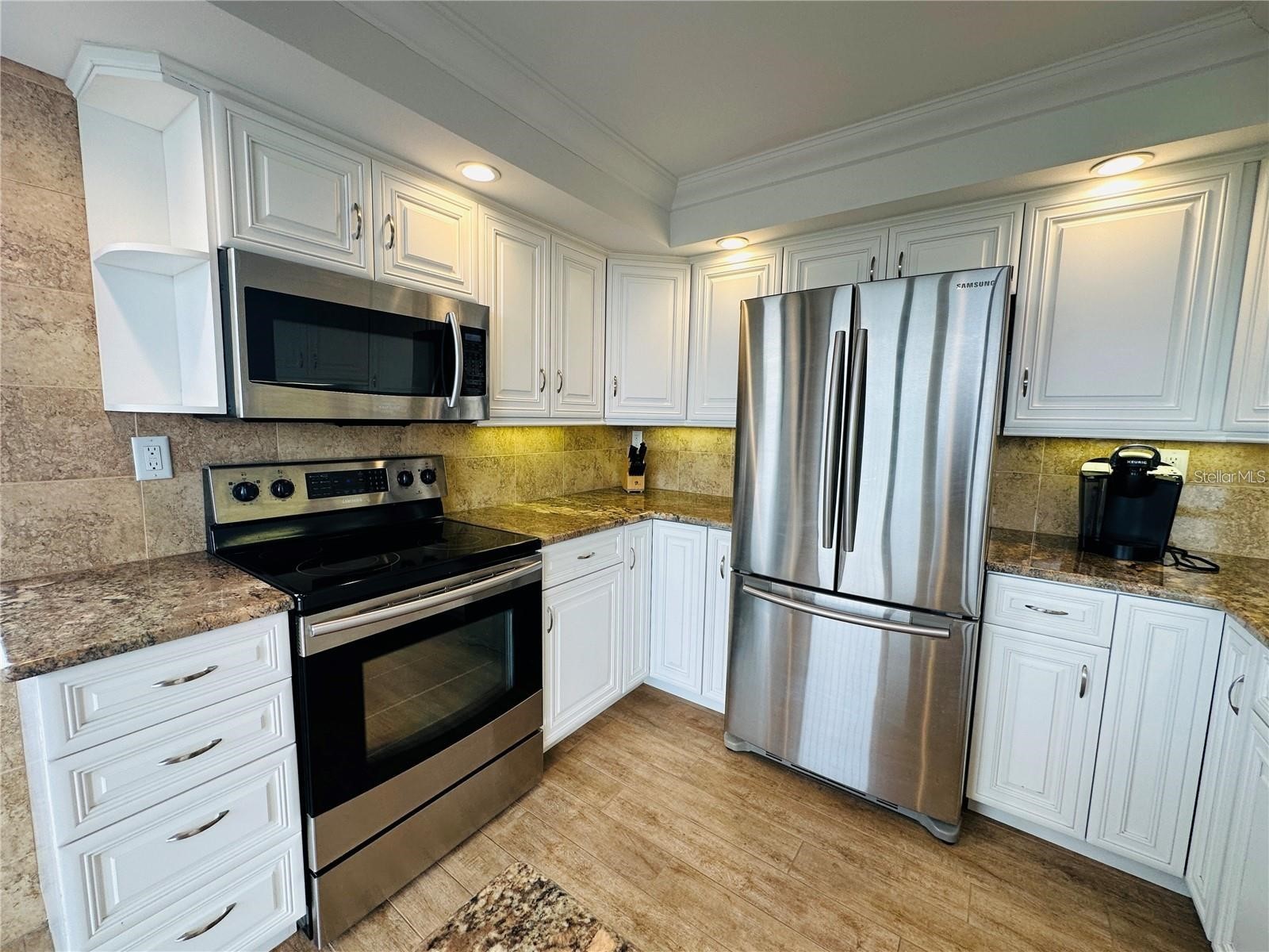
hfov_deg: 102.1
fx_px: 513
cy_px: 476
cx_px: 634
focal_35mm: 14
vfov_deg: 85.7
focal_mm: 2.22
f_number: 2.2
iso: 80
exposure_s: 1/120
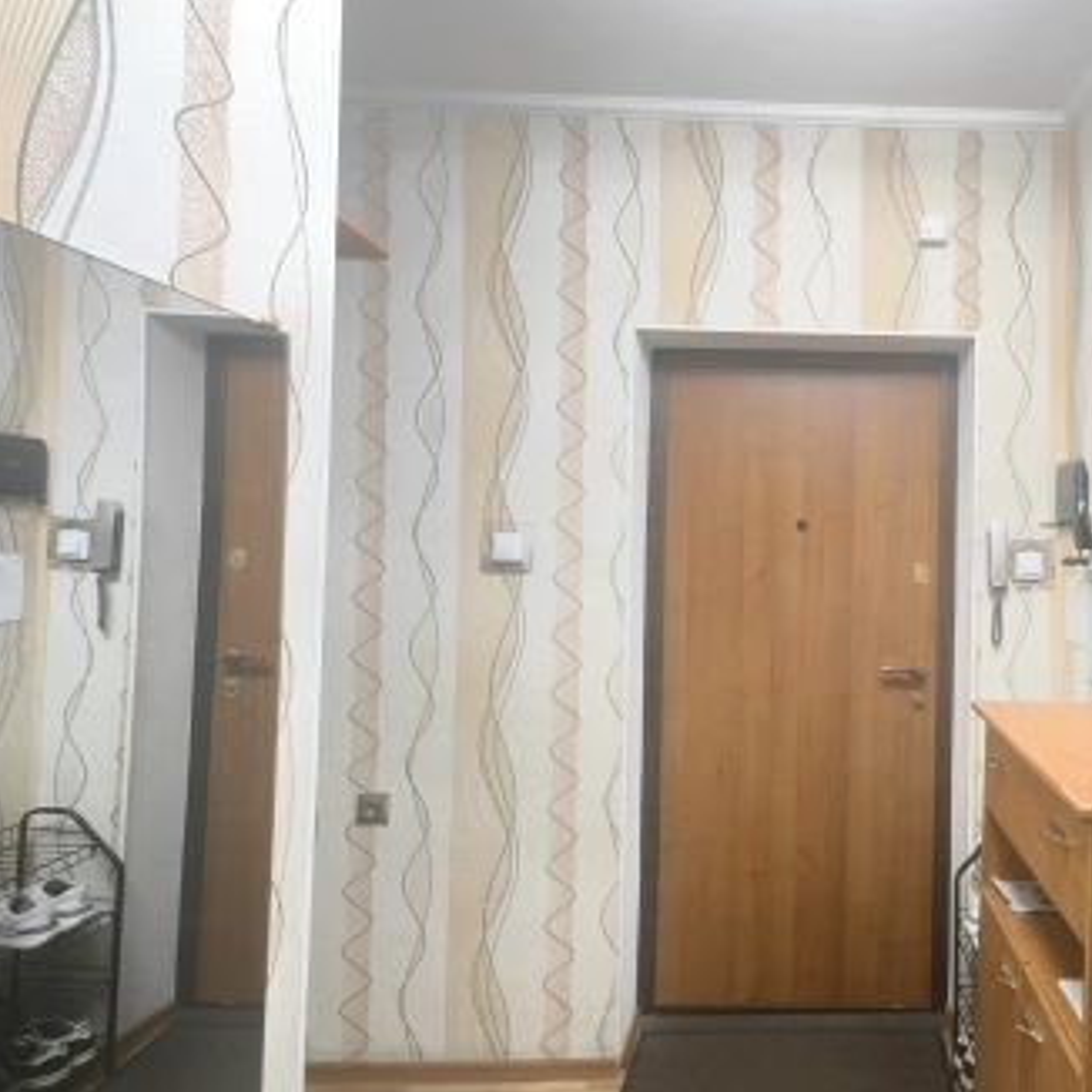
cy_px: 539
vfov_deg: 69.6
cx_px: 824
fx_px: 785
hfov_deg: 65.2
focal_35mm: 22
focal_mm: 1.76
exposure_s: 1/50
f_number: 2.2
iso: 160
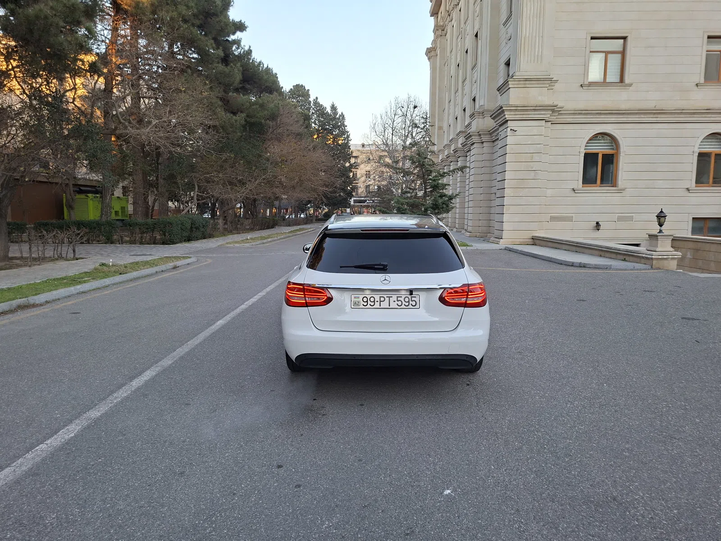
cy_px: 270
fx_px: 479
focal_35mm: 23
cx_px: 360
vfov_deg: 58.9
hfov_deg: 73.9
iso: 50
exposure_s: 1/156
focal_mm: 5.54
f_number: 1.8
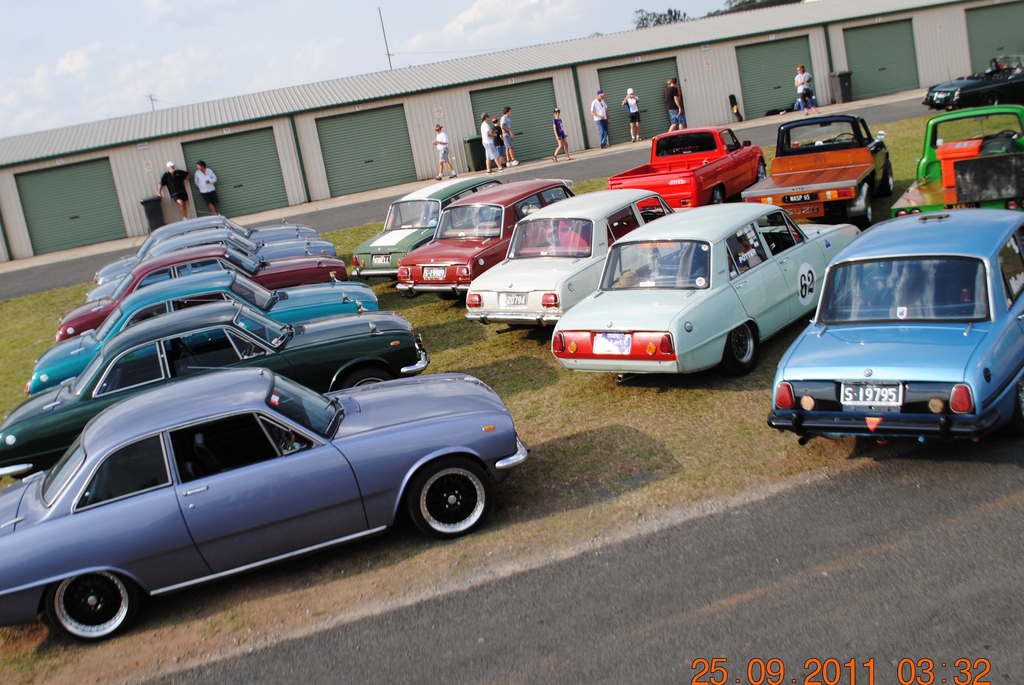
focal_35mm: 39
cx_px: 501
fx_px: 1111
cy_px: 328
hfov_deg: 49.5
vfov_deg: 34.3
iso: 100
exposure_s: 1/200
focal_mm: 22
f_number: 7.1
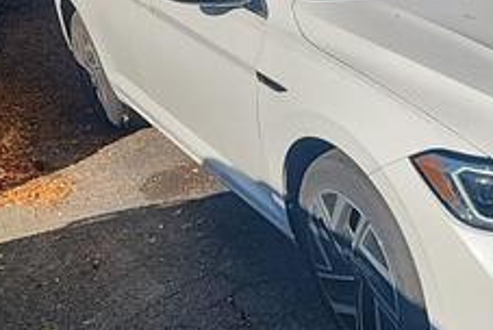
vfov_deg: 25.6
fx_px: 727
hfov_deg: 35.2
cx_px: 450
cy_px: 167
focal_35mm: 53
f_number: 1.8
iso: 50
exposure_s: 1/1755
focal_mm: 5.4
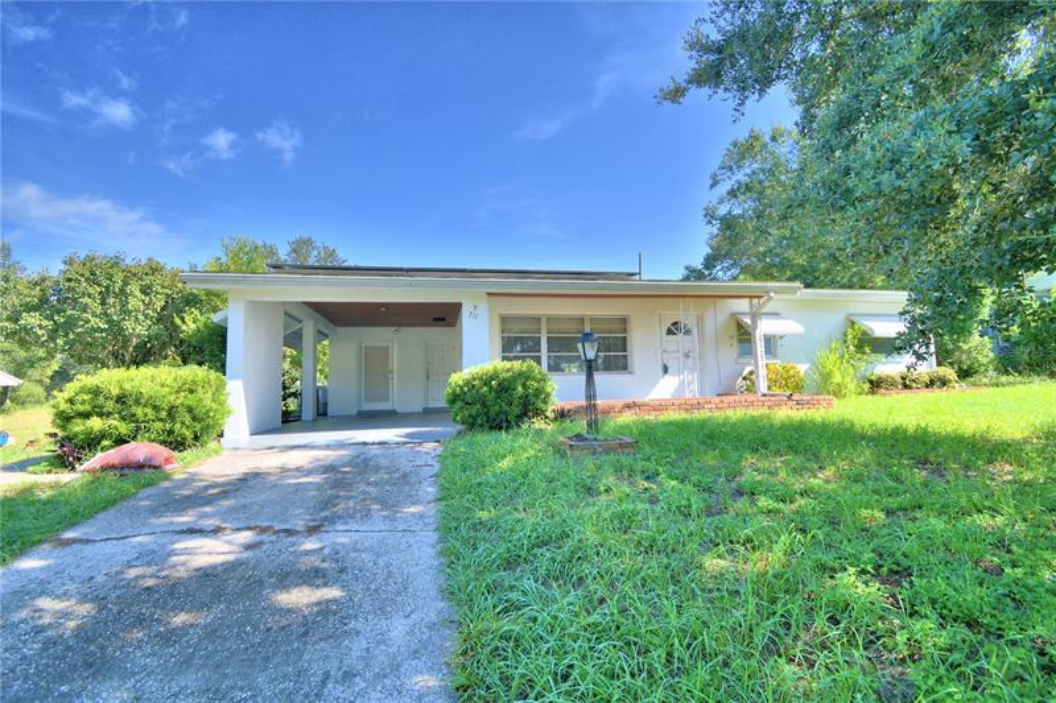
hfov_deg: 100.4
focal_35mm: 15
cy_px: 352
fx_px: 440
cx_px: 528
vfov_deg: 77.3
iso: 100
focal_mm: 10
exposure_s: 1/640
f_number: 4.5
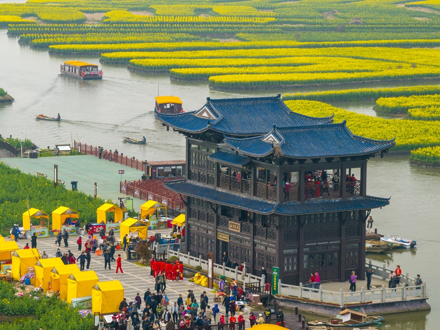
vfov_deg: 8.9
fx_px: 2110
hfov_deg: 11.9
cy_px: 165
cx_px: 220
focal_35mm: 166
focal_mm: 30.71
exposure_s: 1/160
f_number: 3.4
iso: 100
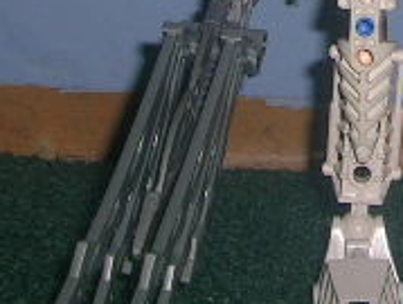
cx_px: 482
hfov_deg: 14.4
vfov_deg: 10.8
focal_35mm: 132
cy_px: -158
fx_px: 1540
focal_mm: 5.7
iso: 50
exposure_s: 1/60.1
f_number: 4.9
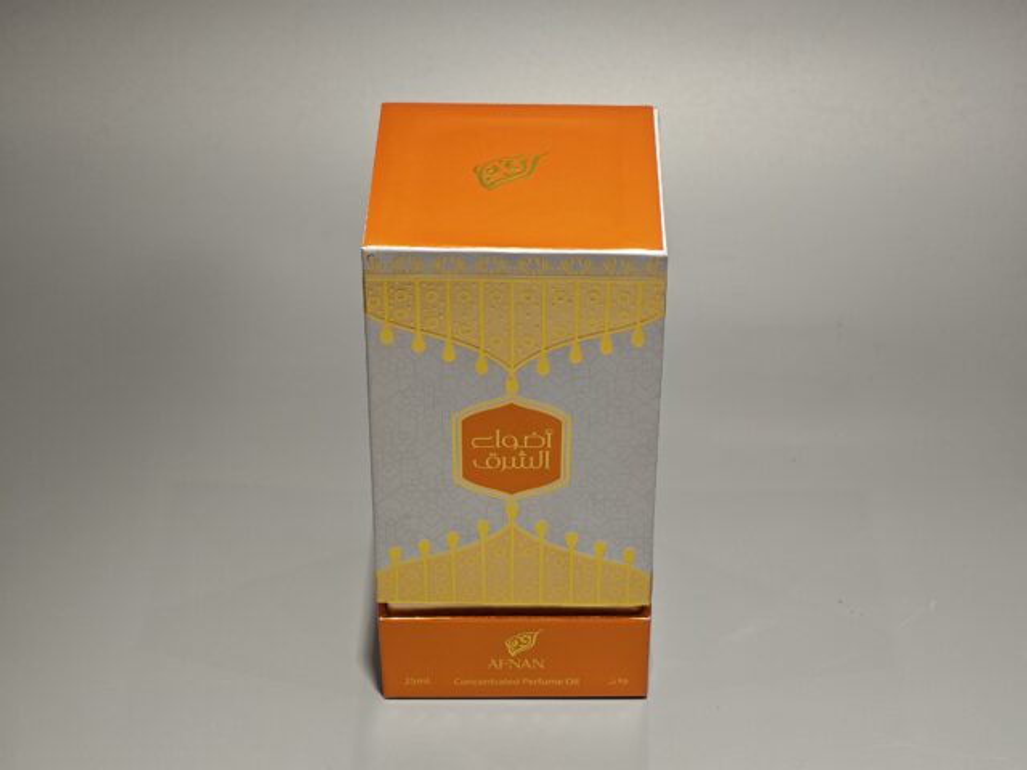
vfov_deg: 19.6
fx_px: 2225
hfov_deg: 26.0
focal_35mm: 75
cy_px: 385
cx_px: 514
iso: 100
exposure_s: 1/100
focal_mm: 10.1
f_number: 2
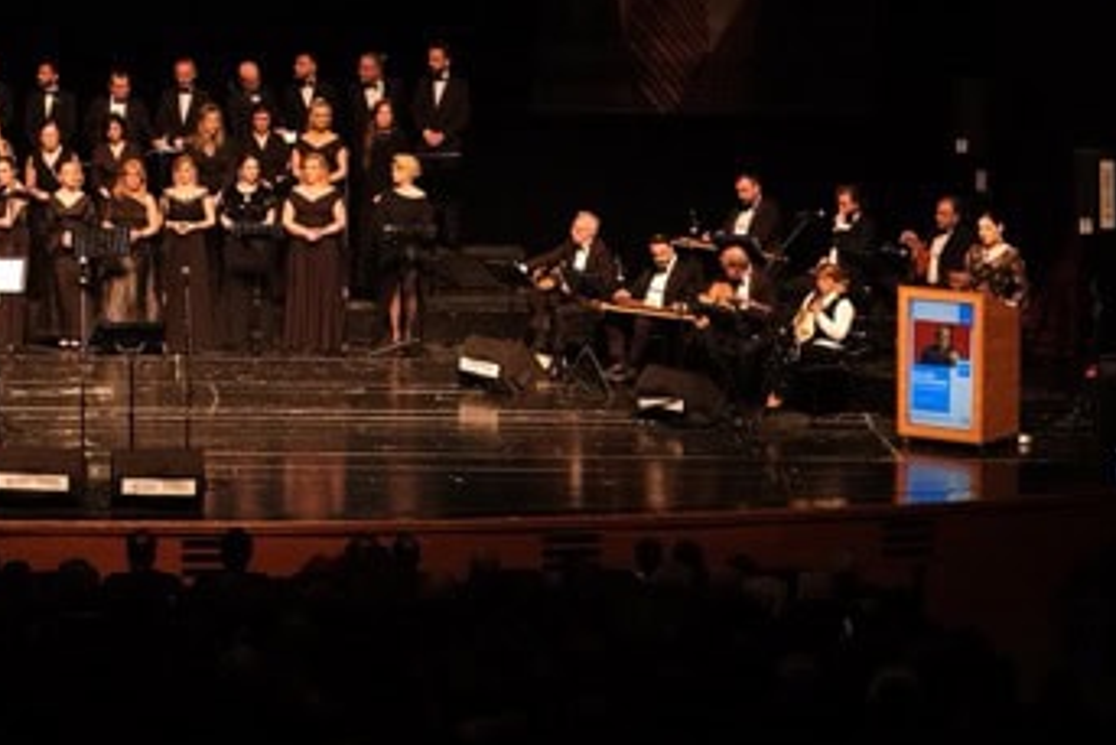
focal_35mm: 140
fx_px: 4342
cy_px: 200
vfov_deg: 9.8
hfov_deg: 14.5
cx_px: 111
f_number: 2.8
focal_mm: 50
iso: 1600
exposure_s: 1/60
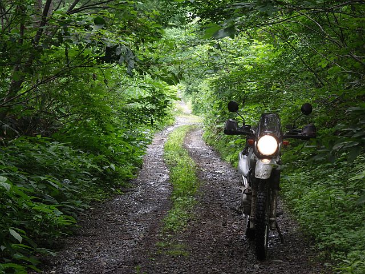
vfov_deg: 12.8
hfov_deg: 17.0
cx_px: 182
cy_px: 137
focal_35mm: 116
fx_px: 1223
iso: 50
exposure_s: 1/6
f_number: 5.6
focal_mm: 30
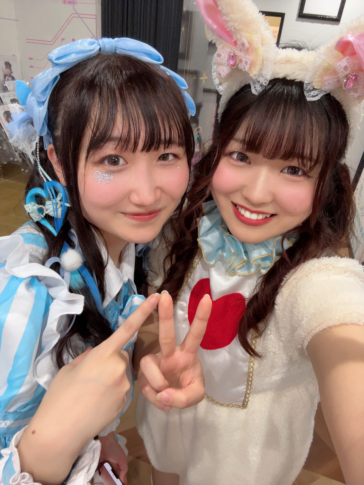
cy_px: 242
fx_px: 322
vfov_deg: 73.9
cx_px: 182
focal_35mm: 23
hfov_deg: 58.9
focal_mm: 2.69
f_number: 1.9
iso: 320
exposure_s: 1/50
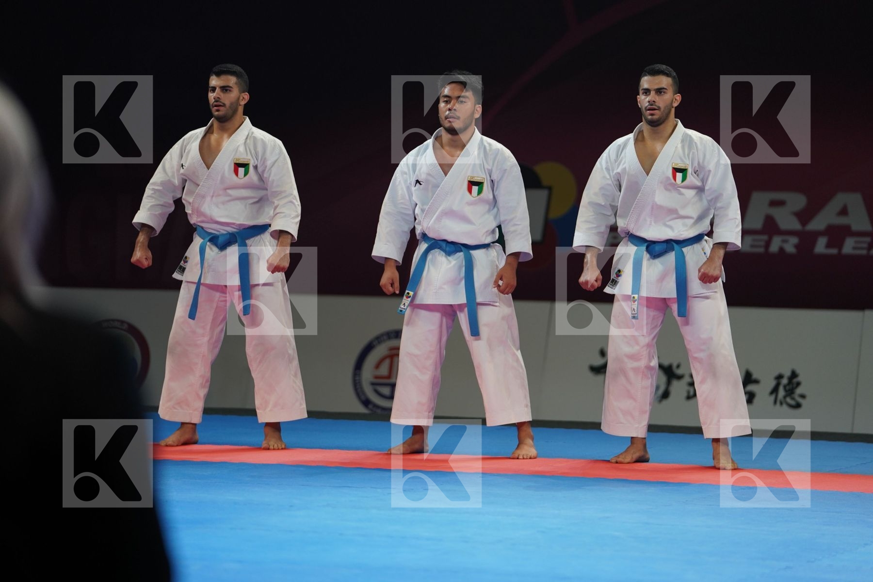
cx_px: 436
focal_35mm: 164
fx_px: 3977
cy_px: 291
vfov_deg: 8.4
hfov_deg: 12.5
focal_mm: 164
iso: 1000
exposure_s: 1/500
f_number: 2.8
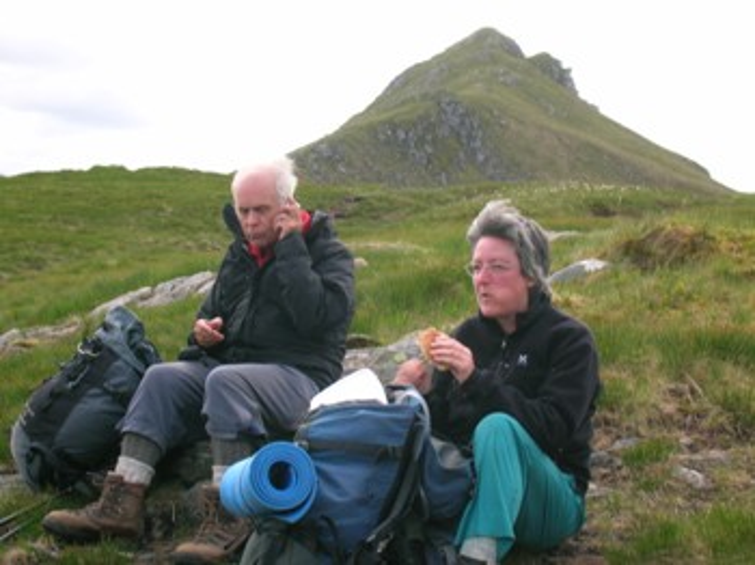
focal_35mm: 70
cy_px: 282
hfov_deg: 27.8
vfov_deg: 21.0
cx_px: 378
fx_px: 1526
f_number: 6.6
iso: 50
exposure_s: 1/60.3
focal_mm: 11.7
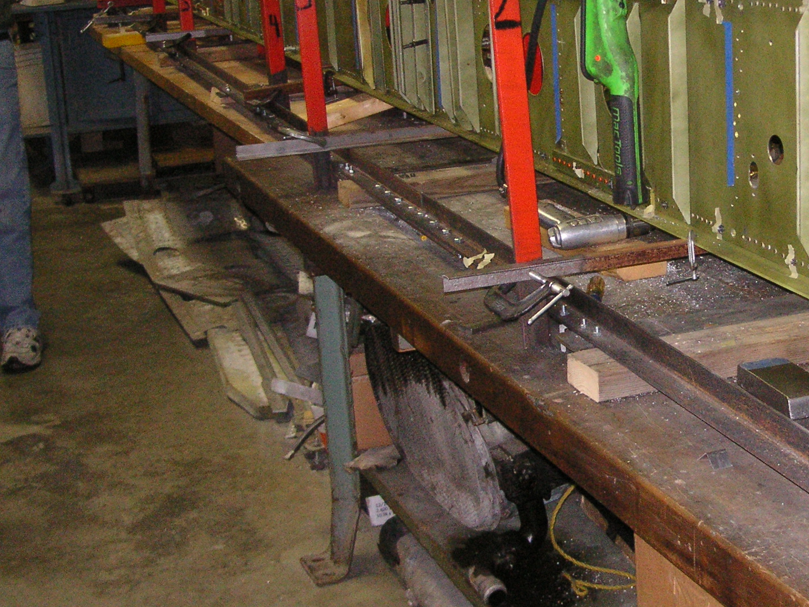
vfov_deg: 22.6
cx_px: 644
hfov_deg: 29.2
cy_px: 272
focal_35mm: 65
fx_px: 1519
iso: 160
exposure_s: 1/45
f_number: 2.8
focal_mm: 6.1
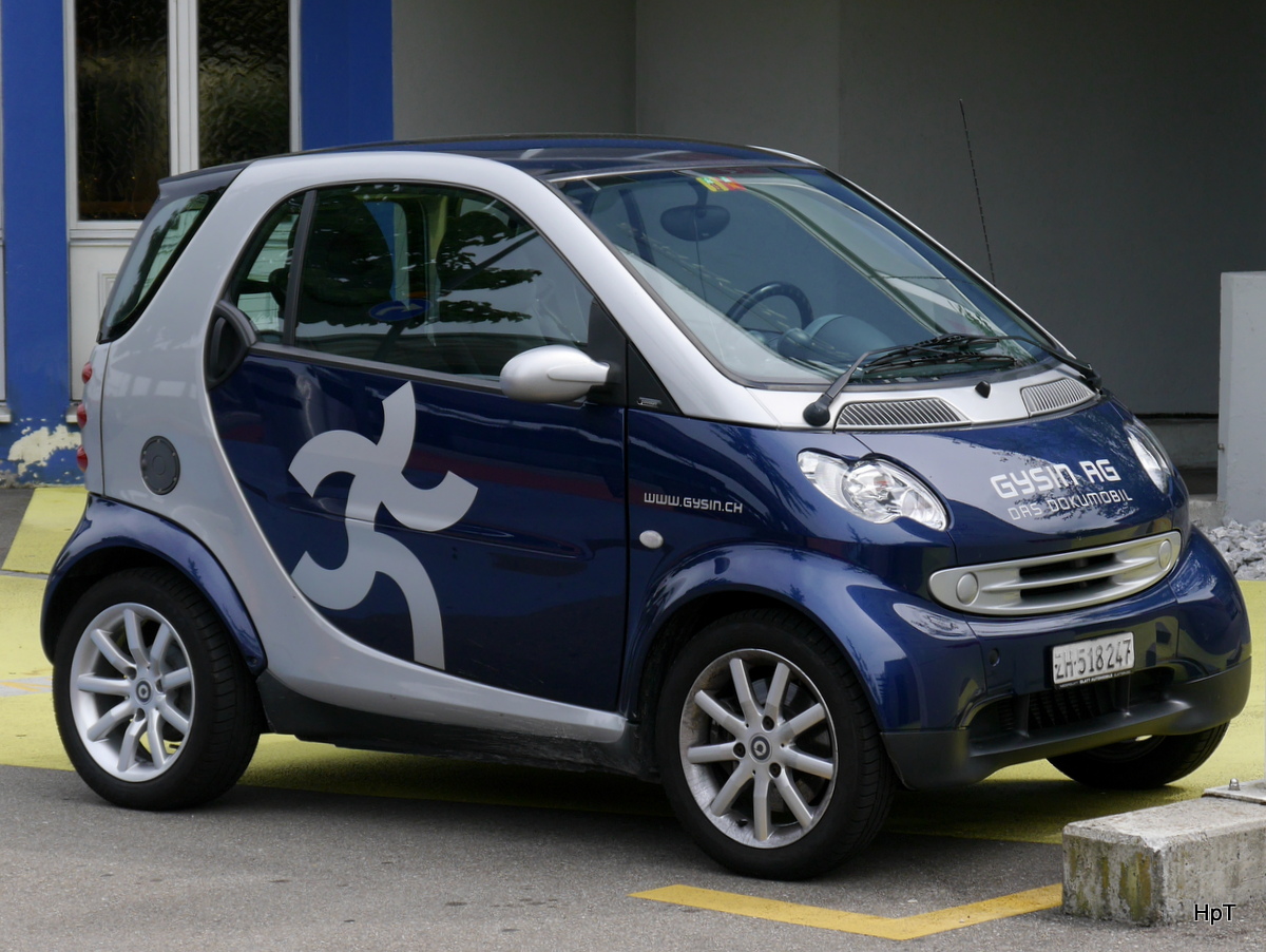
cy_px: 476
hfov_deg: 25.0
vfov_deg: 18.9
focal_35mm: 78
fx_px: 2855
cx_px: 633
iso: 160
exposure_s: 1/250
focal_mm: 39
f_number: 7.1
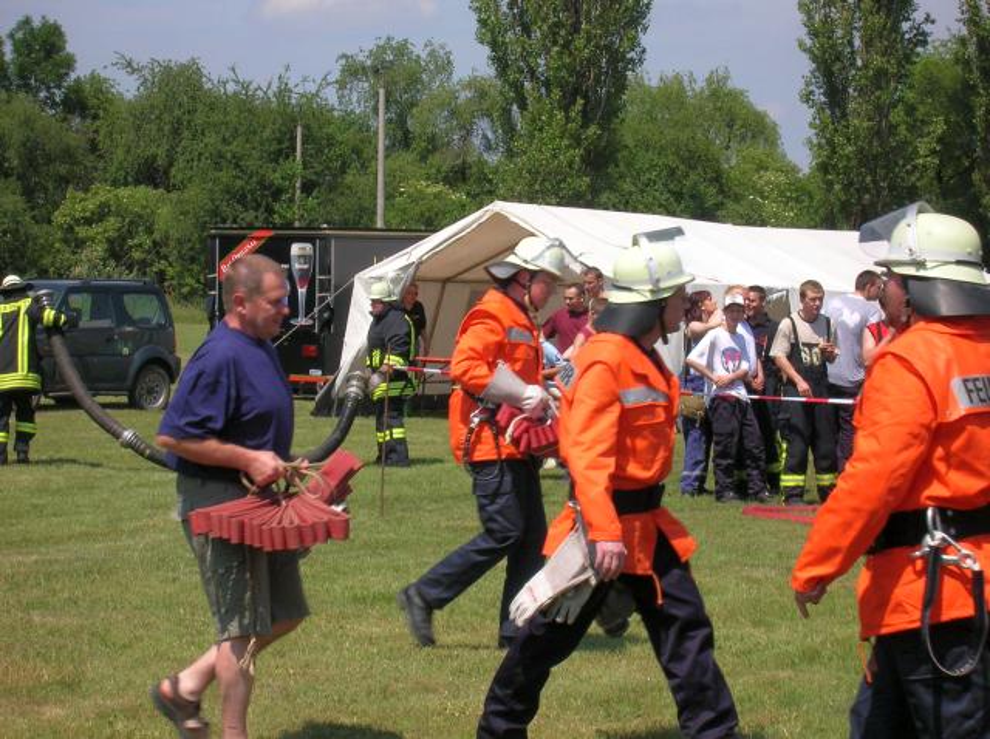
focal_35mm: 102
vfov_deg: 14.5
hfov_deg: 19.3
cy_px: 370
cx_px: 495
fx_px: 2913
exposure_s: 1/156
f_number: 8.2
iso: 50
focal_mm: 17.1
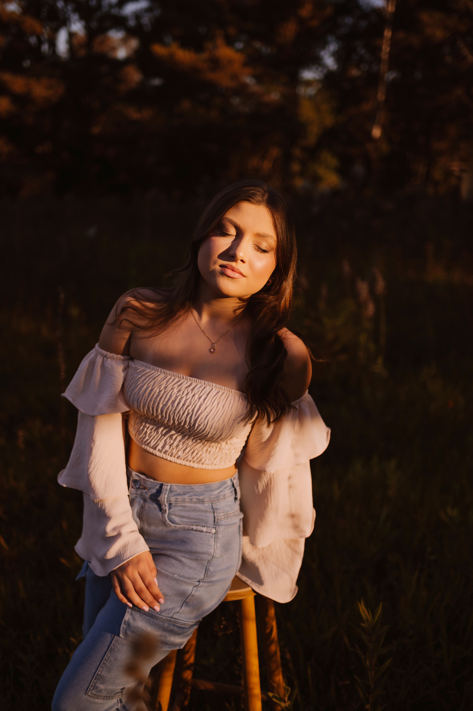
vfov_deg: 54.5
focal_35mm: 35
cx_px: 236
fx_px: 691
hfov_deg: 37.8
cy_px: 356
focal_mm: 35
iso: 125
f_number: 1.8
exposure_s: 1/2500
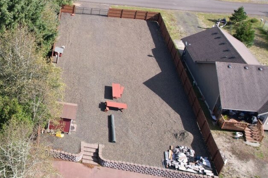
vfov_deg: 27.5
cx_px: -22
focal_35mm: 49
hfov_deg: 35.1
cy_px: 76
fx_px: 365
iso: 100
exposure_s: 1/725
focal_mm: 8.38
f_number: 2.8
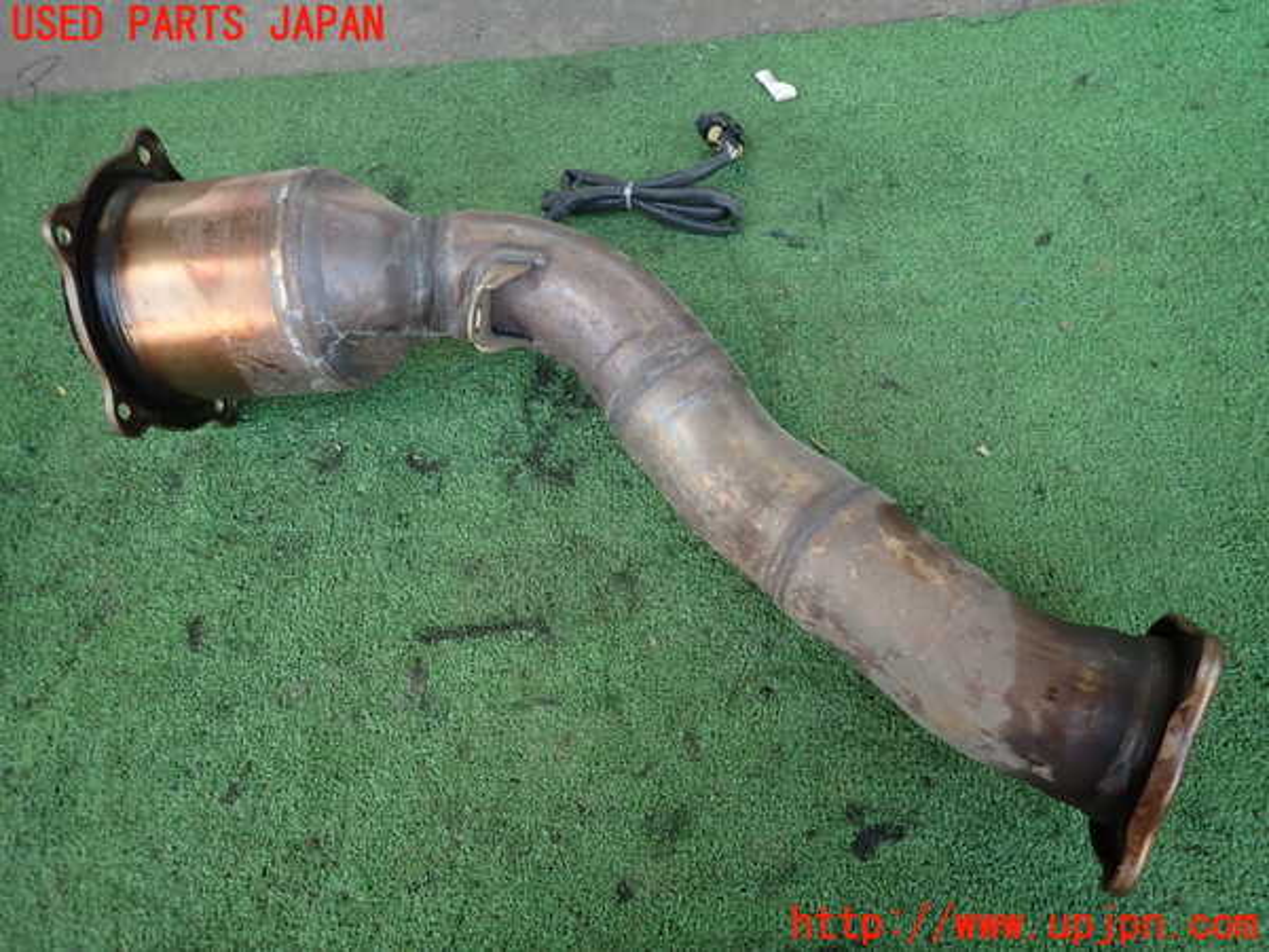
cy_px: 476
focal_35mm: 25
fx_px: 916
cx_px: 634
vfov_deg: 54.9
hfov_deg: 69.4
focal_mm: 4.5
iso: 100
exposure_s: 1/80
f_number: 2
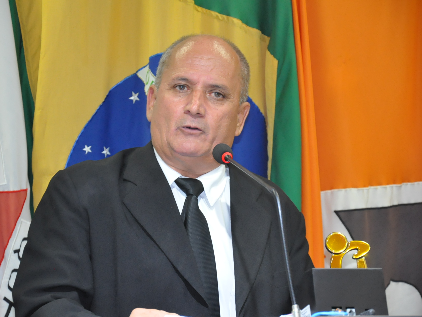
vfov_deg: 9.9
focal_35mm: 150
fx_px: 1829
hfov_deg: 13.2
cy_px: 159
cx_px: 191
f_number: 5.6
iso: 2000
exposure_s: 1/60
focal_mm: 92
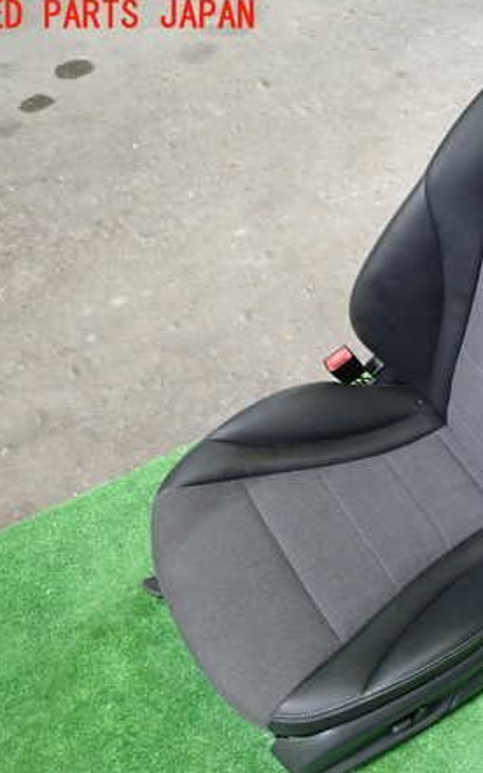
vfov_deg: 54.0
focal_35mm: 36
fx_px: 759
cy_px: 388
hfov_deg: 32.9
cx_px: 462
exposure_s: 1/30
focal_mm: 4.5
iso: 400
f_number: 2
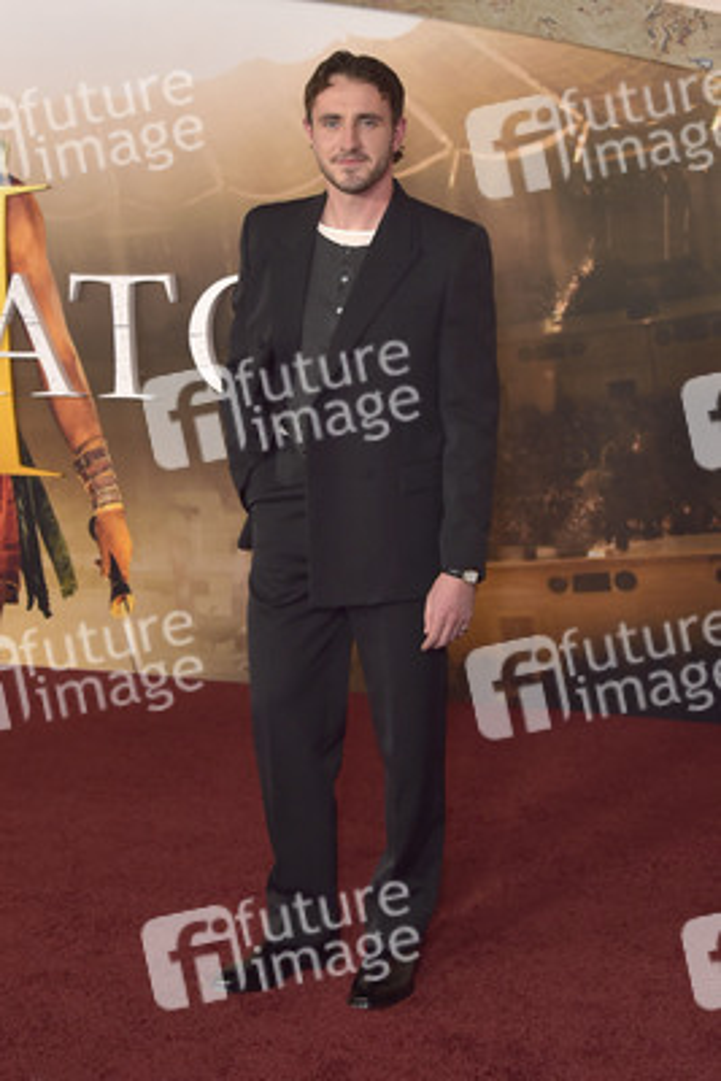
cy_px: 540
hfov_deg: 23.4
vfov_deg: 34.5
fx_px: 1741
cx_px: 360
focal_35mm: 58
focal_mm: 58
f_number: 5.6
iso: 1000
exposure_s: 1/250
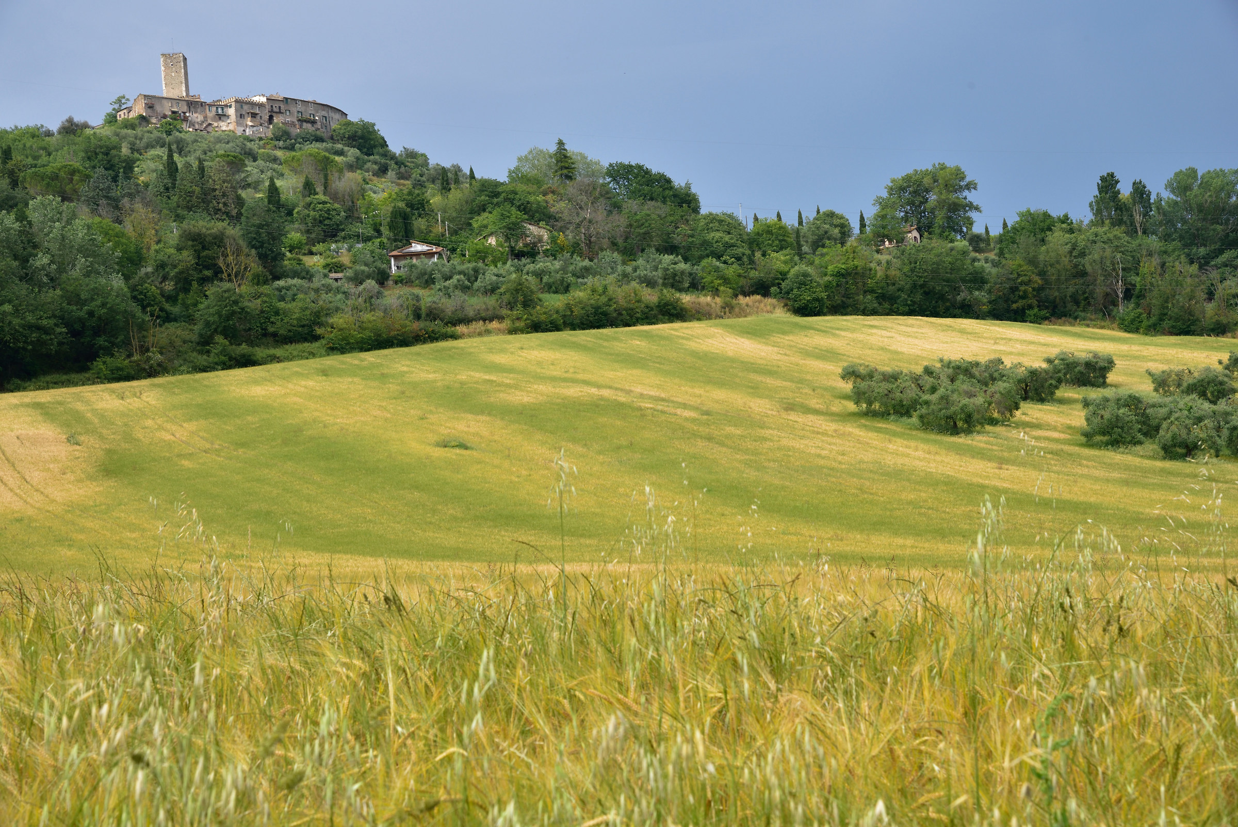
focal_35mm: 66
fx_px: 2270
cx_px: 619
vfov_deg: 20.6
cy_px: 414
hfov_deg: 30.5
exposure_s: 1/250
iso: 500
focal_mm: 66
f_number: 11
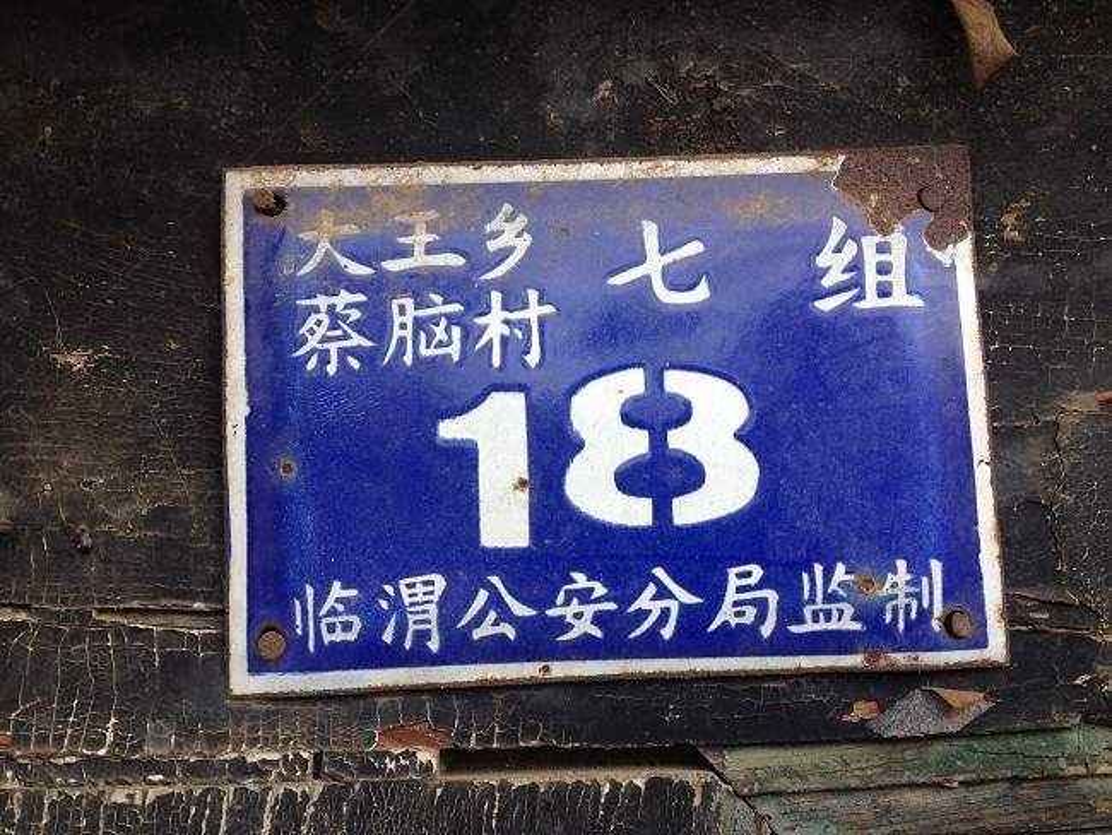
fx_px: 1125
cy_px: 418
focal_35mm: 35
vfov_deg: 40.7
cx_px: 556
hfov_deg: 52.6
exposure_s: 1/163
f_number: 2.4
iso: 50
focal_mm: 4.28
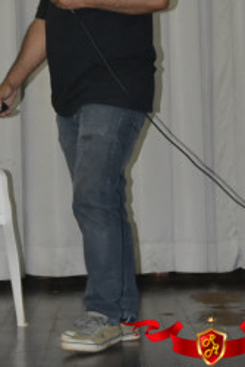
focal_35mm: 144
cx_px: 83
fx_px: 1468
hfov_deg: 9.5
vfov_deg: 14.1
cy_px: 51
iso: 3200
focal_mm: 48
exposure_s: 1/60
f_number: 4.8
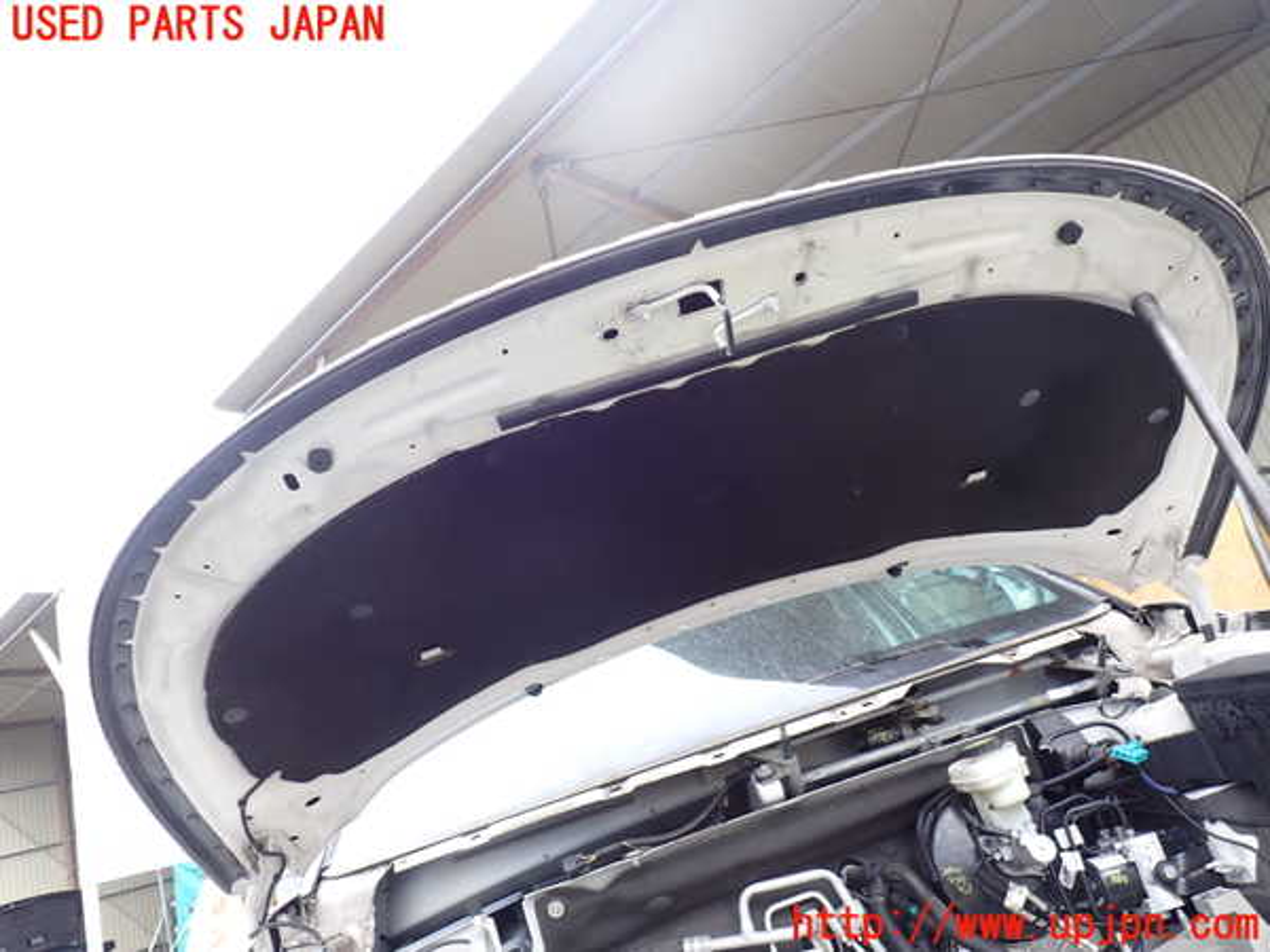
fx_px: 917
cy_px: 476
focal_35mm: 25
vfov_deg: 54.9
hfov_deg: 69.4
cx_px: 635
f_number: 2.8
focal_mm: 4.5
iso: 100
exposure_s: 1/80
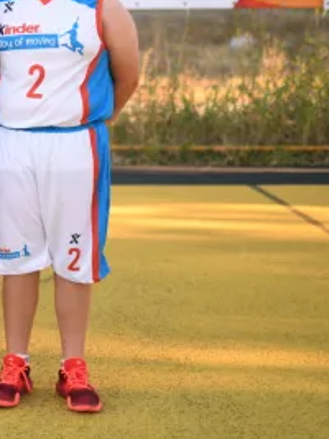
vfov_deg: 14.3
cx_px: -237
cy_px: 50
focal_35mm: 137
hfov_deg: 10.3
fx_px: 1738
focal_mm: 50
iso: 400
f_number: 1.4
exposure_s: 1/2500
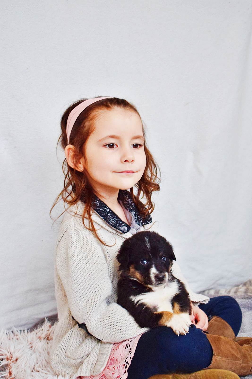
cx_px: 126
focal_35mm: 63
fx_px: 661
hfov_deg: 21.6
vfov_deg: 31.9
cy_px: 190
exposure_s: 1/60
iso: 1250
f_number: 5
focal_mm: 42
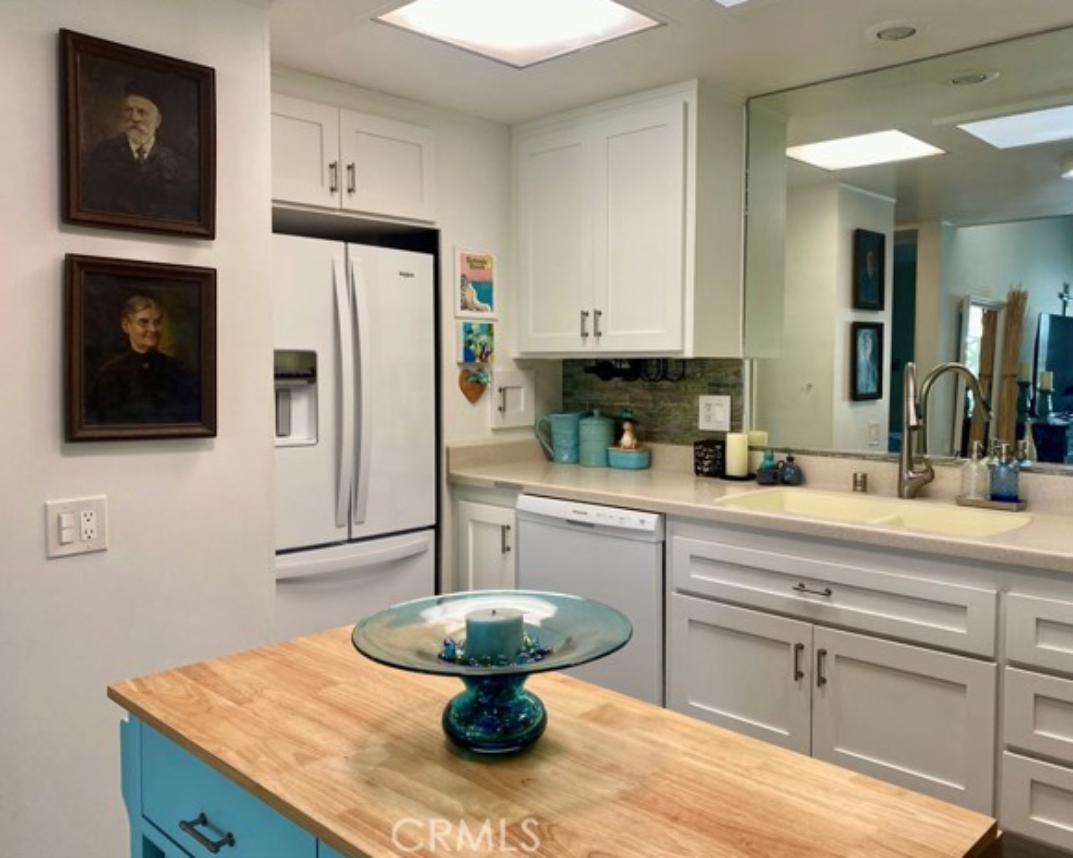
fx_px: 889
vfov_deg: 51.5
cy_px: 418
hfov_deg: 62.1
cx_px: 577
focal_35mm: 28
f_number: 1.8
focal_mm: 4.25
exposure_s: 1/120
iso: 64
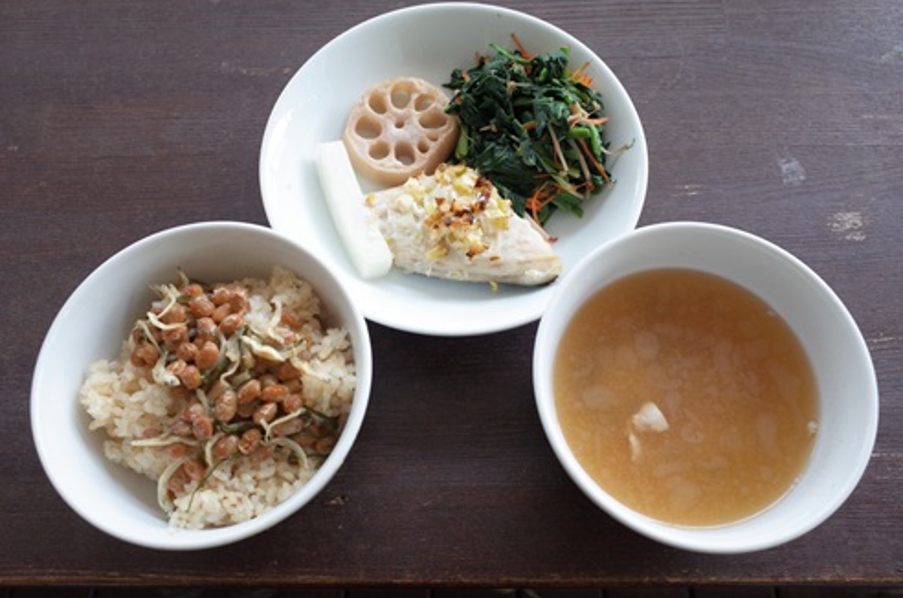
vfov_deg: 46.2
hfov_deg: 65.6
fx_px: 701
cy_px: 299
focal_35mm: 28
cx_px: 452
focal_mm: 18.3
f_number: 5.6
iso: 800
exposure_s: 1/30
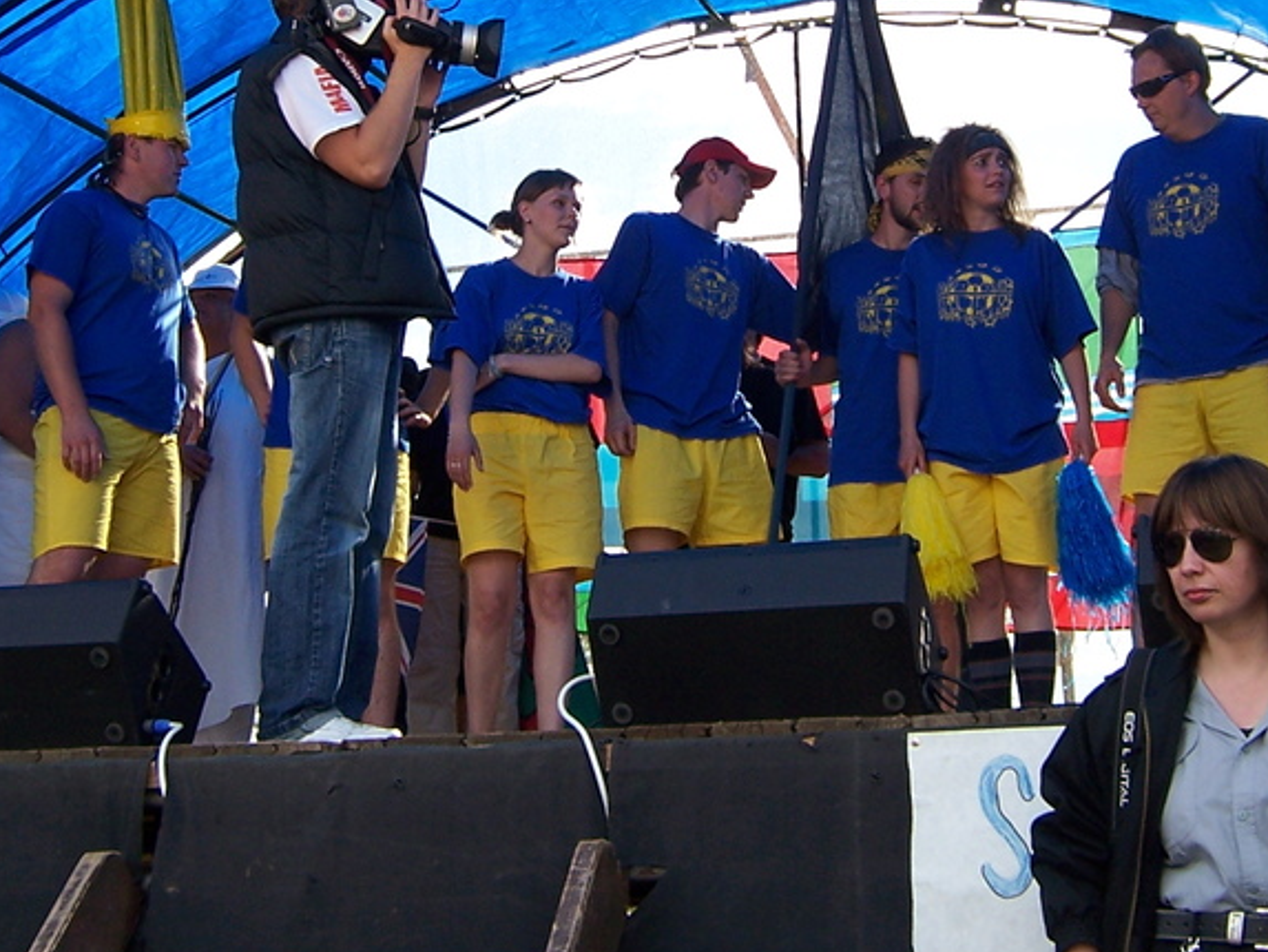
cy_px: 184
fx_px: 2162
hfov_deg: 32.6
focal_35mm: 59
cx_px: 726
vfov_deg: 24.4
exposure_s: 1/250
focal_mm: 5.5
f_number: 3.4
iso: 80
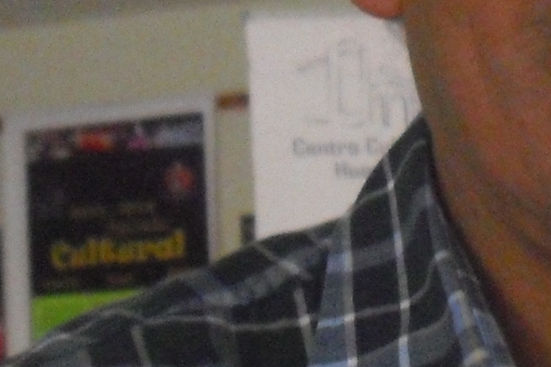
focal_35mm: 160
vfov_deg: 8.6
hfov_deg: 12.6
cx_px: 593
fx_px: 2448
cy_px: 138
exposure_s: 1/100
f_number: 3.1
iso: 800
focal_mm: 6.3
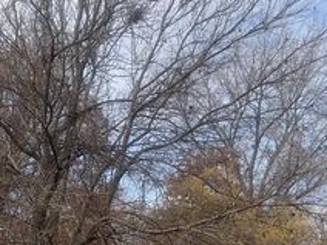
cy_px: 226
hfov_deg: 29.4
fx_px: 557
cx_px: -34
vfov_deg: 24.1
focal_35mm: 59
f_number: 1.6
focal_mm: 5.1
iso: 32
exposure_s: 1/1976
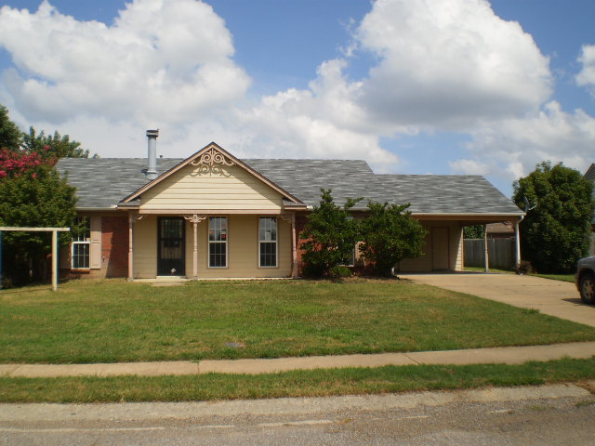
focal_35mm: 36
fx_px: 619
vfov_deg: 39.7
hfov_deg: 51.4
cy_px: 223
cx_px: 298
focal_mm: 6.3
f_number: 4.6
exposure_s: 1/1250
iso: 64
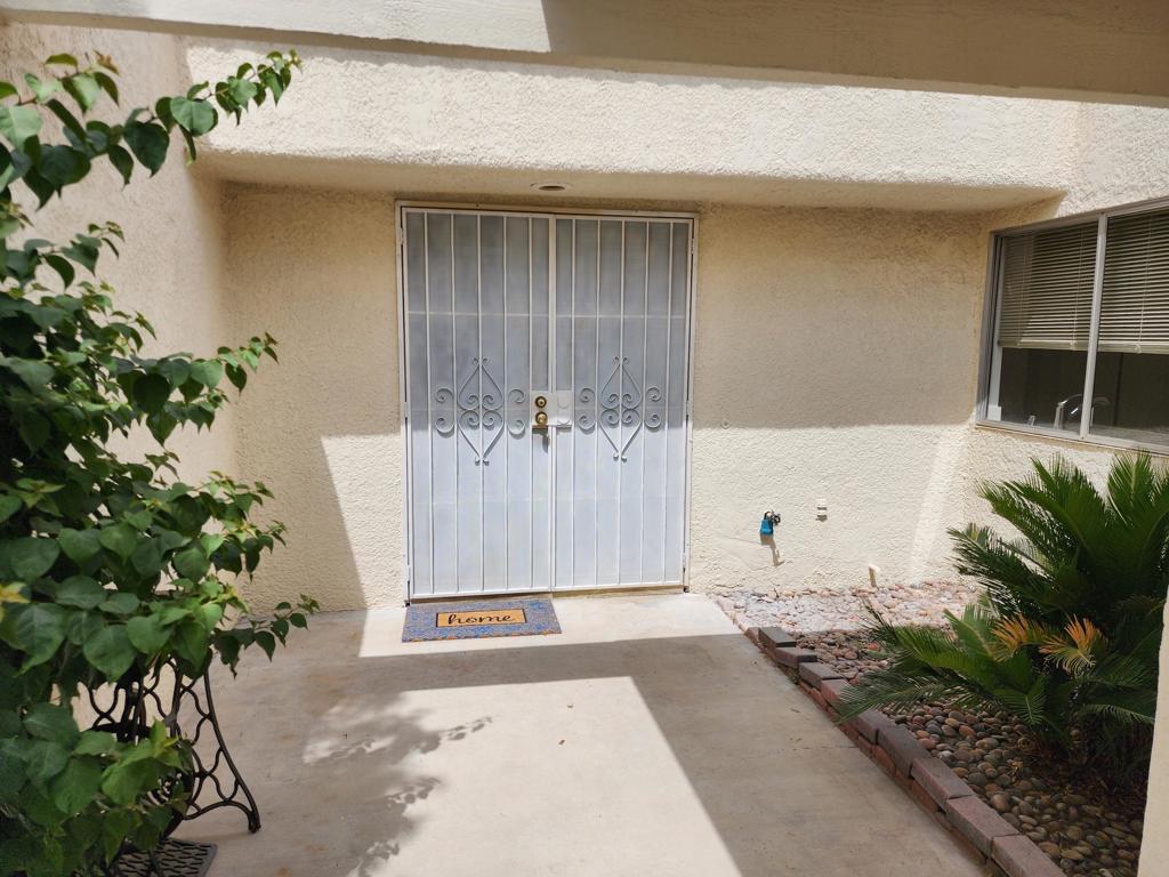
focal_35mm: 23
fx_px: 777
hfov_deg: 73.9
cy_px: 438
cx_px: 584
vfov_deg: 58.9
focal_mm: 6.4
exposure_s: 1/1789
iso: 12
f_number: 1.8
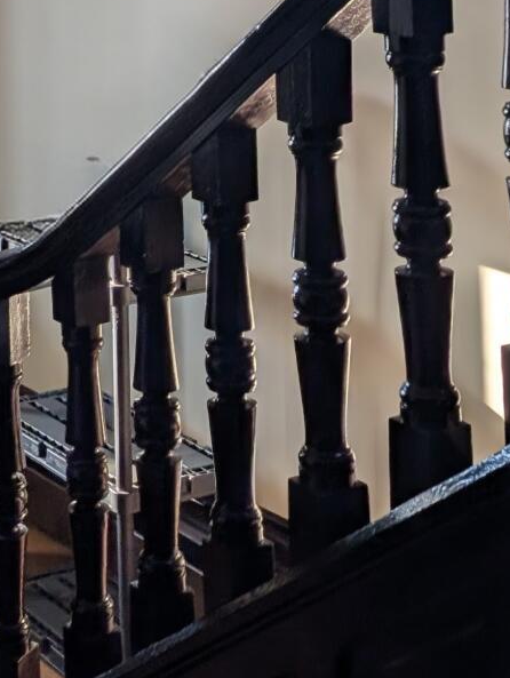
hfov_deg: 17.8
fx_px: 1588
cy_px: -282
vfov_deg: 21.1
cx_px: -7
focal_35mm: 81
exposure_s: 1/58.9
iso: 20
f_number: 1.68
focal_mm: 6.9
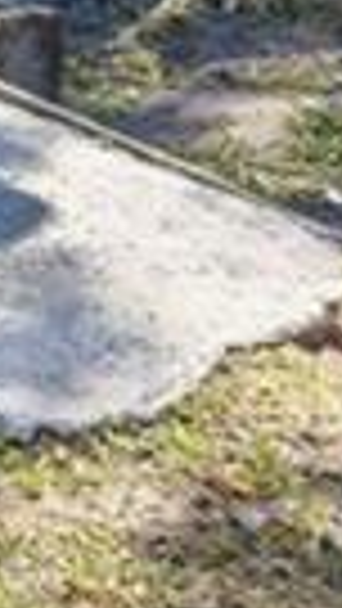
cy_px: -788
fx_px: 3206
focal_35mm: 199
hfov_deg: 5.5
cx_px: -896
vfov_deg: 9.7
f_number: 11
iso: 1600
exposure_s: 1/3200
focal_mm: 16
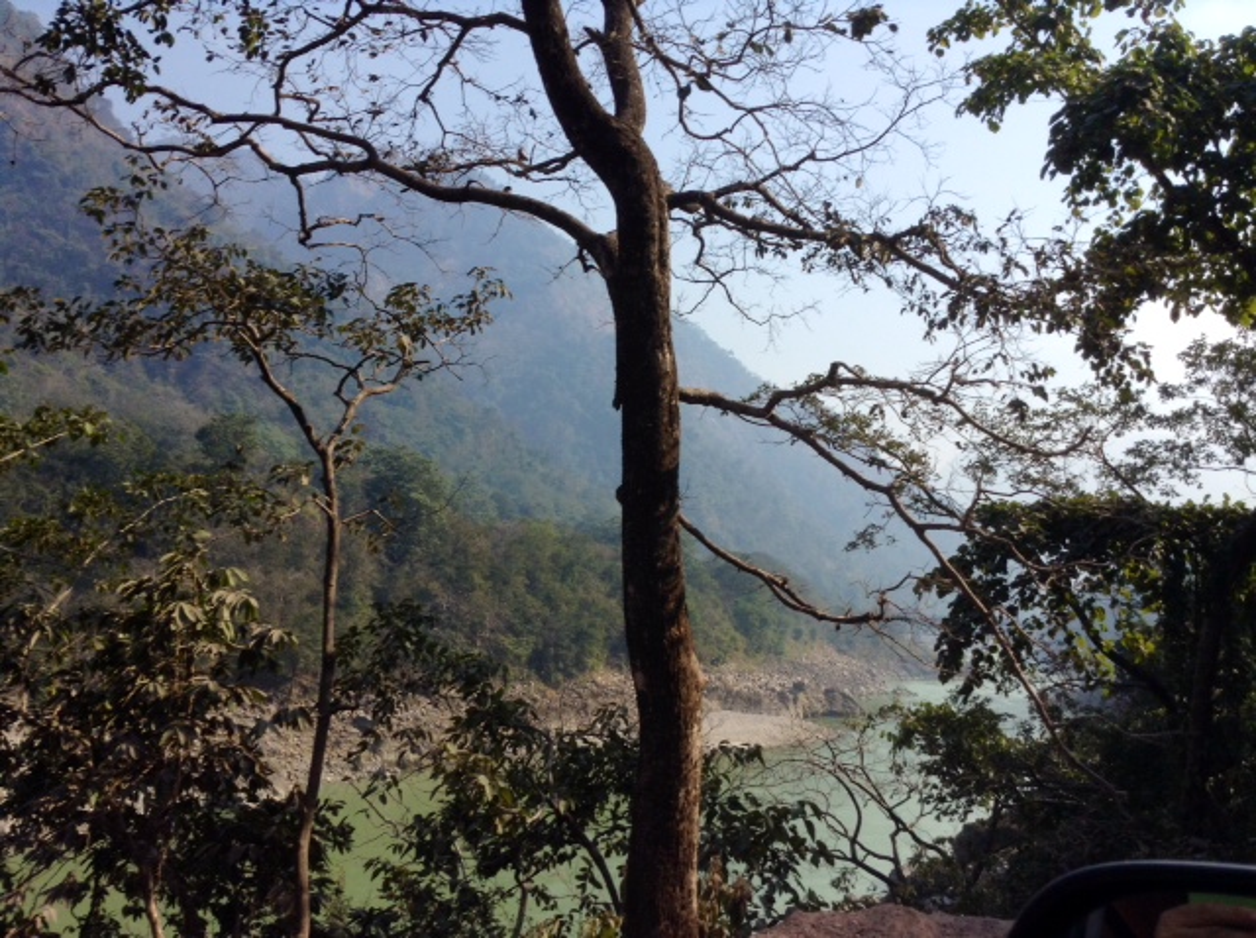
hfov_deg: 55.4
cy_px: 469
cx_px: 628
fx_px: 1196
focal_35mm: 33
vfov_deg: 42.8
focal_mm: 3.3
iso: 32
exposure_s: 1/1093
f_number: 2.4
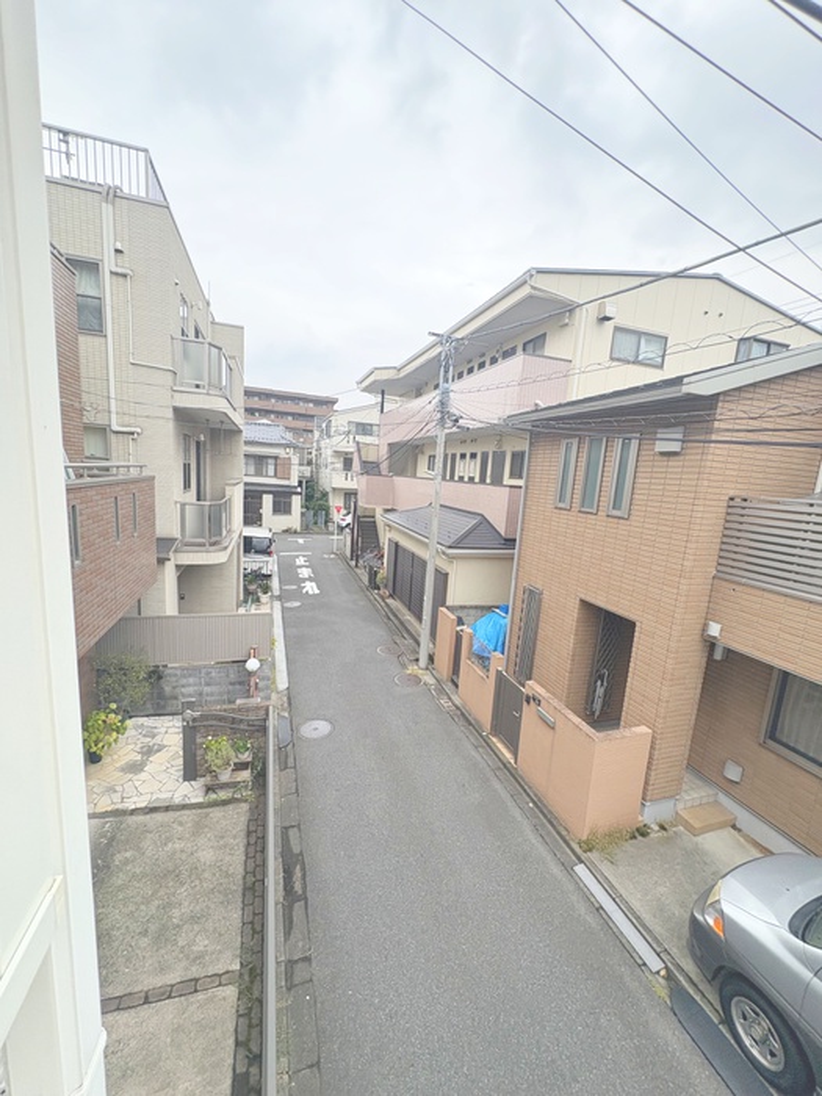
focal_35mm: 14
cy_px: 548
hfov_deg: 85.7
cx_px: 411
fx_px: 443
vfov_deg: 102.1
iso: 100
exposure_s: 1/99
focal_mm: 2.22
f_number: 2.2
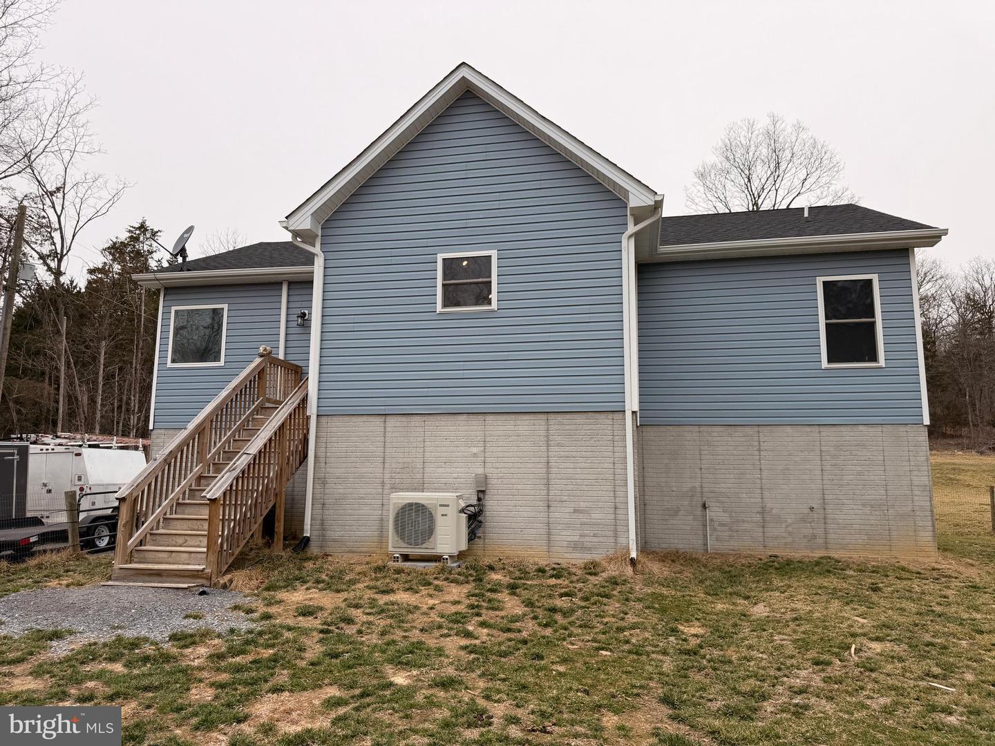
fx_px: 690
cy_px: 373
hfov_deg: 71.6
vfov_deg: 56.8
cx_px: 498
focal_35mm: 24
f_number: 1.78
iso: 80
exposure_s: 1/1106
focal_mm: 6.76
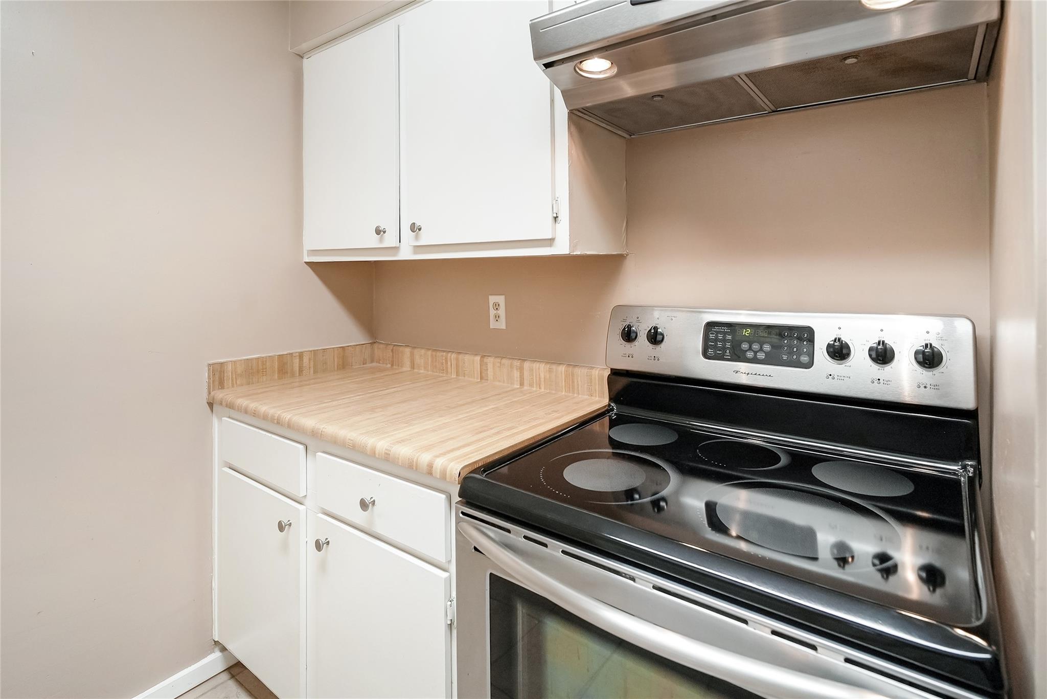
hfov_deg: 96.7
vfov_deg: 73.8
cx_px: 524
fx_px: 465
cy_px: 350
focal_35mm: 16
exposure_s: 1/160
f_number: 4
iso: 640
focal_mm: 16
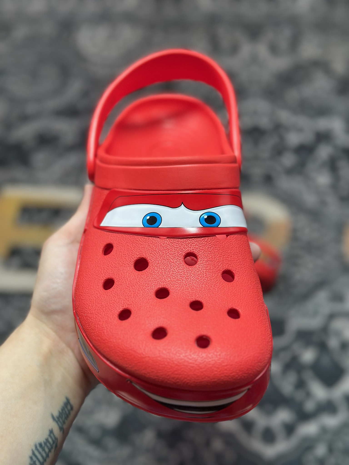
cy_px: 232
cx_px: 174
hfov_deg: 30.3
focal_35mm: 48
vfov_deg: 39.7
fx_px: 645
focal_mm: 6.86
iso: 80
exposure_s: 1/355
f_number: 1.78
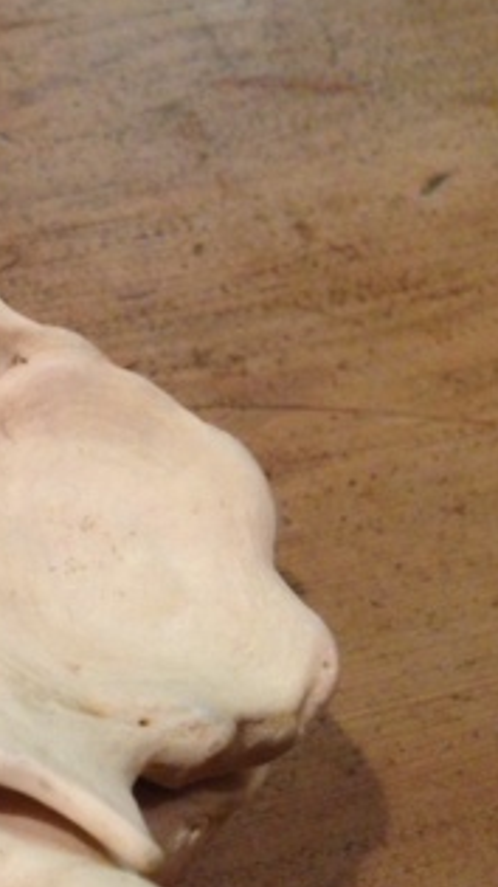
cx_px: -307
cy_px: 605
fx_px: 1715
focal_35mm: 73
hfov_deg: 15.0
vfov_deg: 28.7
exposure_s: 1/20
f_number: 2.4
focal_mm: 4.12
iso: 200
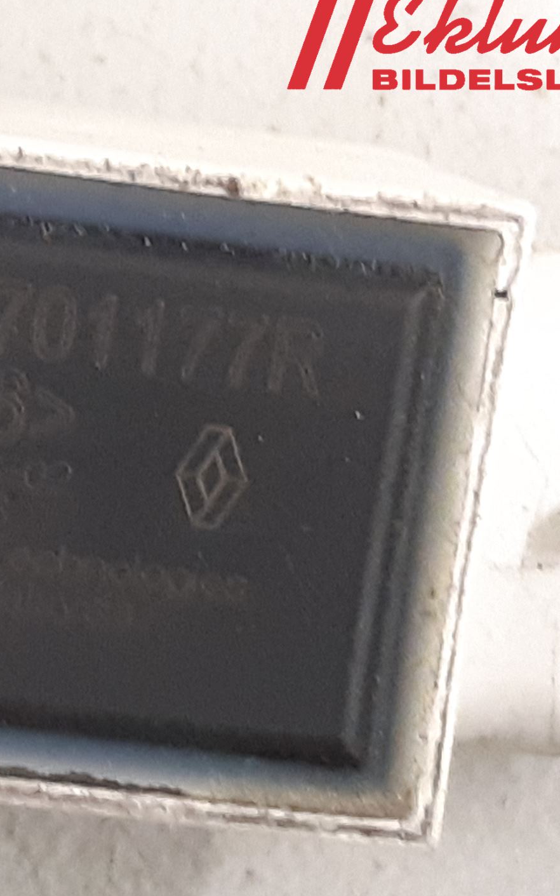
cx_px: 27
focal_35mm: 40
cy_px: 470
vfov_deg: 49.3
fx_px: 977
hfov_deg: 30.2
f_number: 1.7
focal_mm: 3.93
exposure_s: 1/25
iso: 250
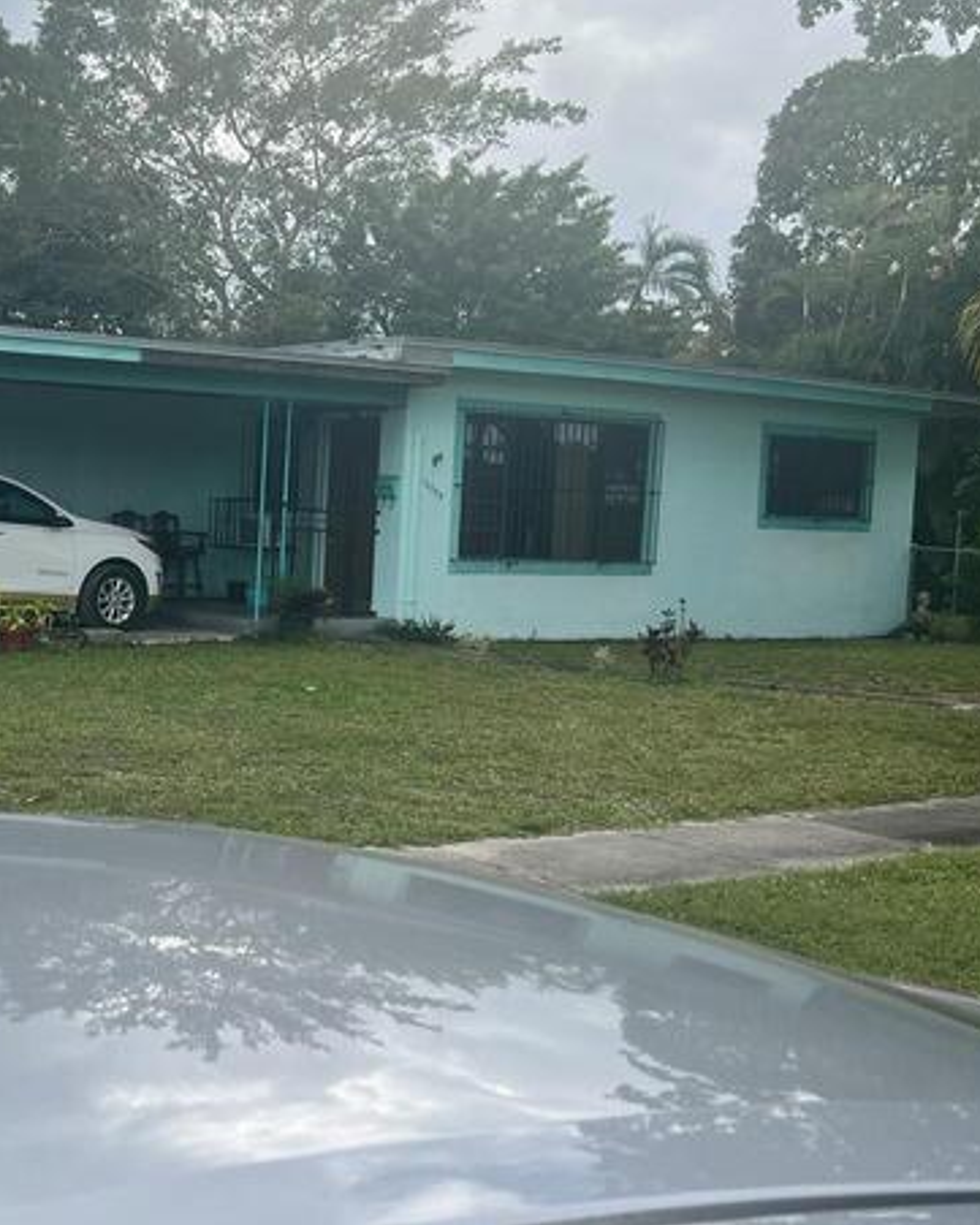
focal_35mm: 45
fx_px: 1631
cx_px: 106
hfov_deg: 31.9
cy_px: 608
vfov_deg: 41.1
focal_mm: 5.7
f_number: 1.5
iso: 50
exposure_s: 1/2208
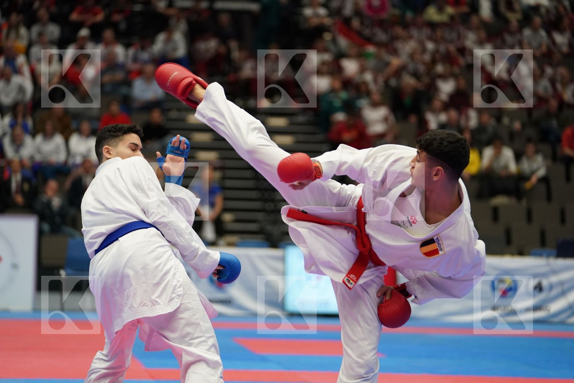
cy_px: 192
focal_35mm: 143
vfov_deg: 9.6
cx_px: 287
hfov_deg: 14.3
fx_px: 2280
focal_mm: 143
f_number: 2.8
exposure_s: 1/1000
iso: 2500
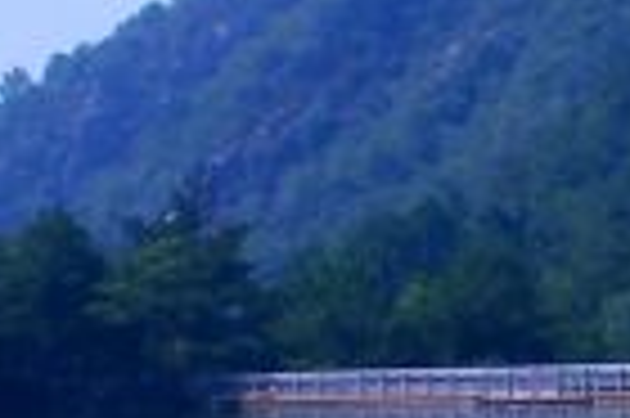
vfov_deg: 6.9
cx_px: 932
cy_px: 409
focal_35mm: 197
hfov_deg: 10.1
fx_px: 3443
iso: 200
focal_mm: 18
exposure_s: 1/400
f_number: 9
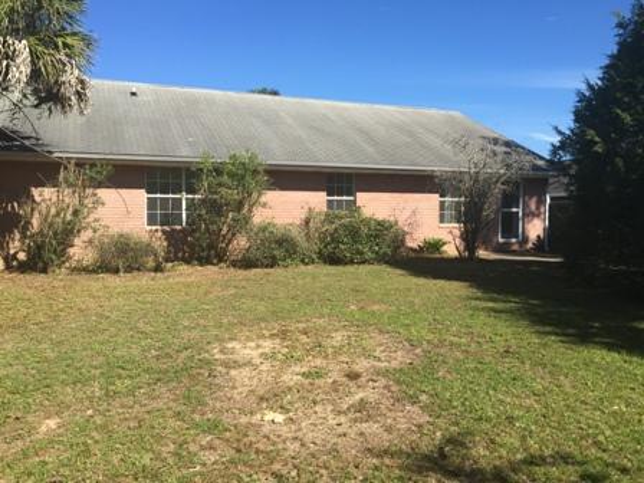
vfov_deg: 48.2
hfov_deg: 61.7
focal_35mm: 29
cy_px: 242
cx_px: 322
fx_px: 540
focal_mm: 4.15
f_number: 2.2
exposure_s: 1/1236
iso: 32
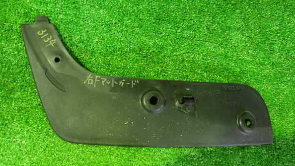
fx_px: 258
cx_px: 148
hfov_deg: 59.5
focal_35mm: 33
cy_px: 83
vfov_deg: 35.6
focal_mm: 5.4
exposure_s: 1/40
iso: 1600
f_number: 2.3
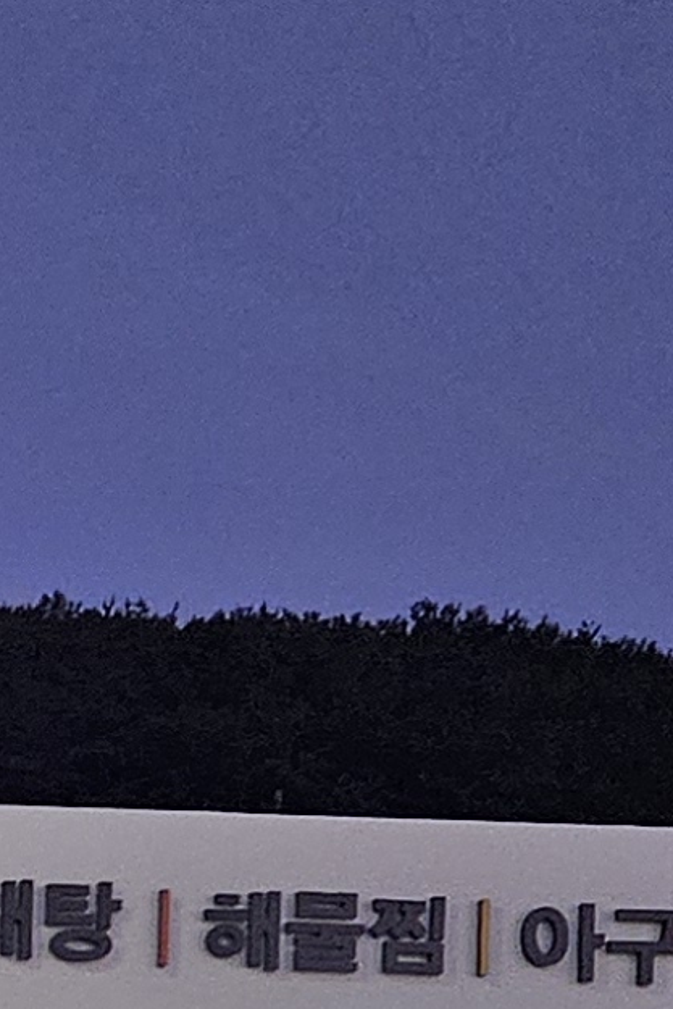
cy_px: 1458
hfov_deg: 8.4
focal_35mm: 153
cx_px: -789
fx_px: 4288
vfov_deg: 12.8
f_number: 1.8
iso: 500
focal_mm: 5.4
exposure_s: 1/60
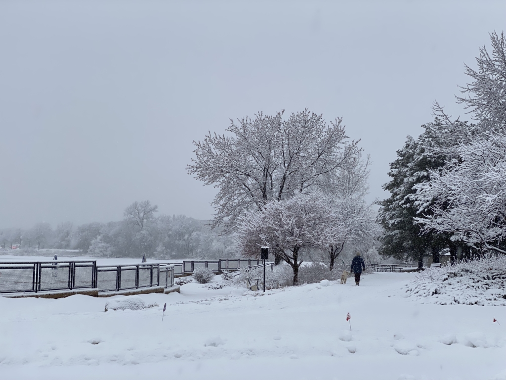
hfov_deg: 36.8
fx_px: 760
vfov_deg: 28.0
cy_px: 190
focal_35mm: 52
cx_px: 253
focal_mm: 6
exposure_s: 1/208
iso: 20
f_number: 2
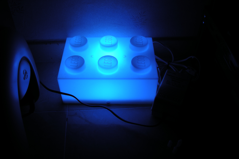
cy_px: 68
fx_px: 246
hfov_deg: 51.9
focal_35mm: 37
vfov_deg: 35.9
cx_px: 120
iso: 75
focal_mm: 7.5
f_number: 2.7
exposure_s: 1/62.2
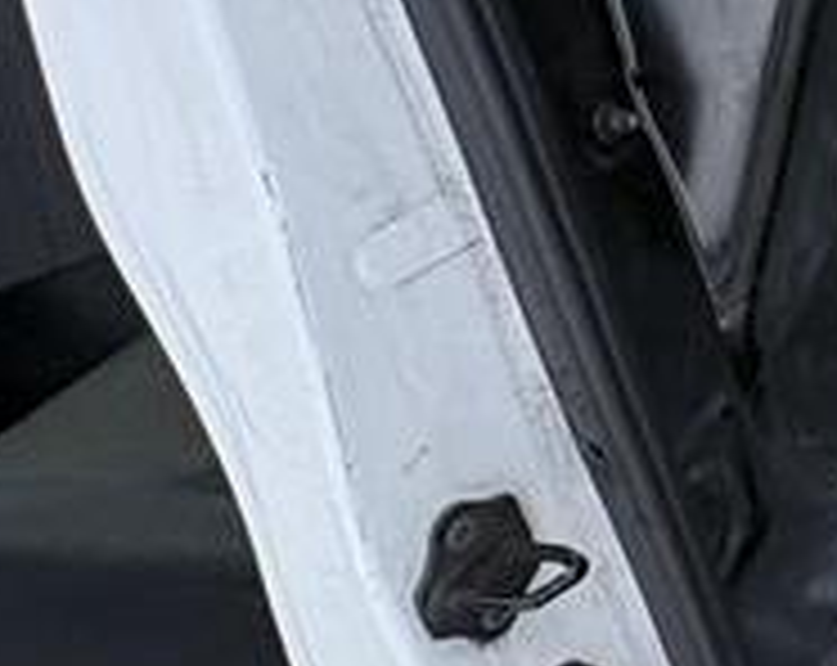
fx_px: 1632
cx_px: 1620
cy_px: -76
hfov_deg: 19.2
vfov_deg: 21.8
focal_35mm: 66
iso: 64
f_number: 2.2
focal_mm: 2.22
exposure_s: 1/284
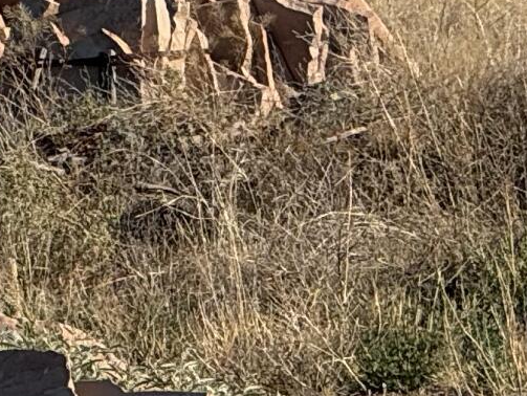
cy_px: -142
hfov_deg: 2.7
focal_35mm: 715
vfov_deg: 2.1
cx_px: -958
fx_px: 10893
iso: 50
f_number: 2.8
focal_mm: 15.66
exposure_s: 1/1546
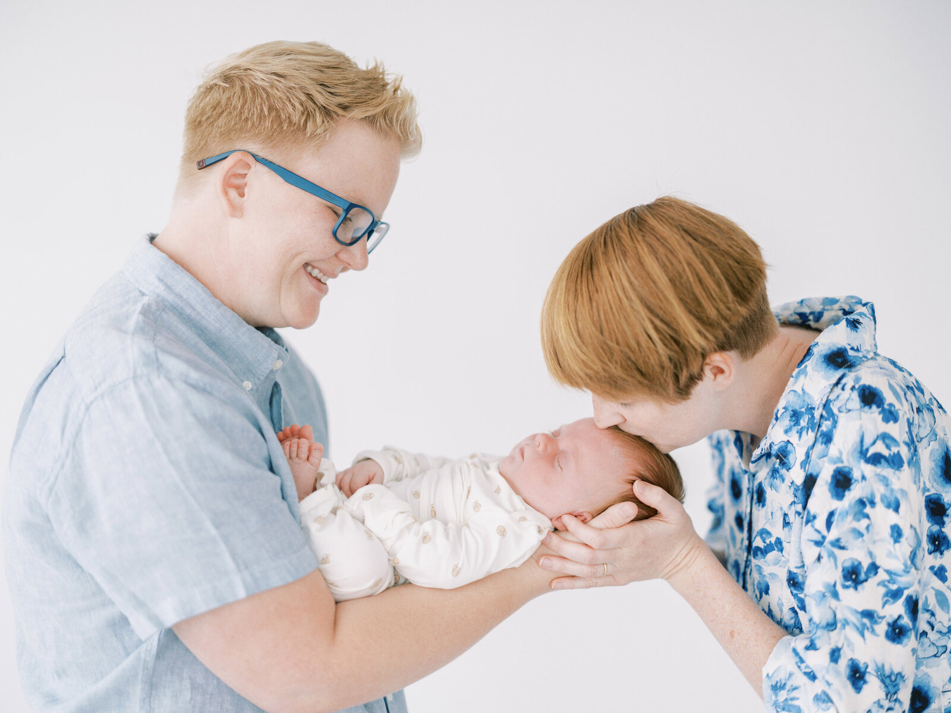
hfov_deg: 30.7
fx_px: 1731
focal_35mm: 63
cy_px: 356
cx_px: 476
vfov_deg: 23.3
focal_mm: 80
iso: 400
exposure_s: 1/500
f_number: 1.7
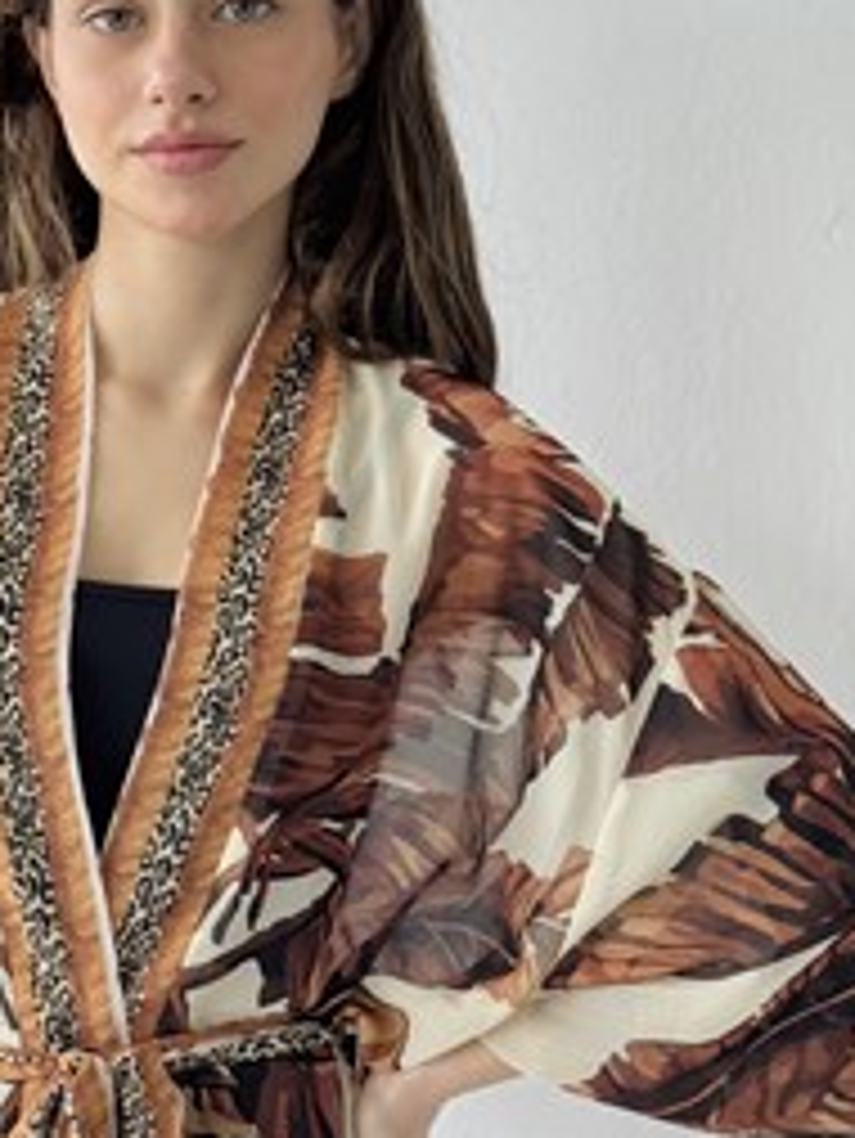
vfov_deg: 19.4
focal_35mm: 101
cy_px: 659
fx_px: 3323
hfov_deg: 14.5
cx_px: 108
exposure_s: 1/183
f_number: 1.78
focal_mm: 6.76
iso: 50
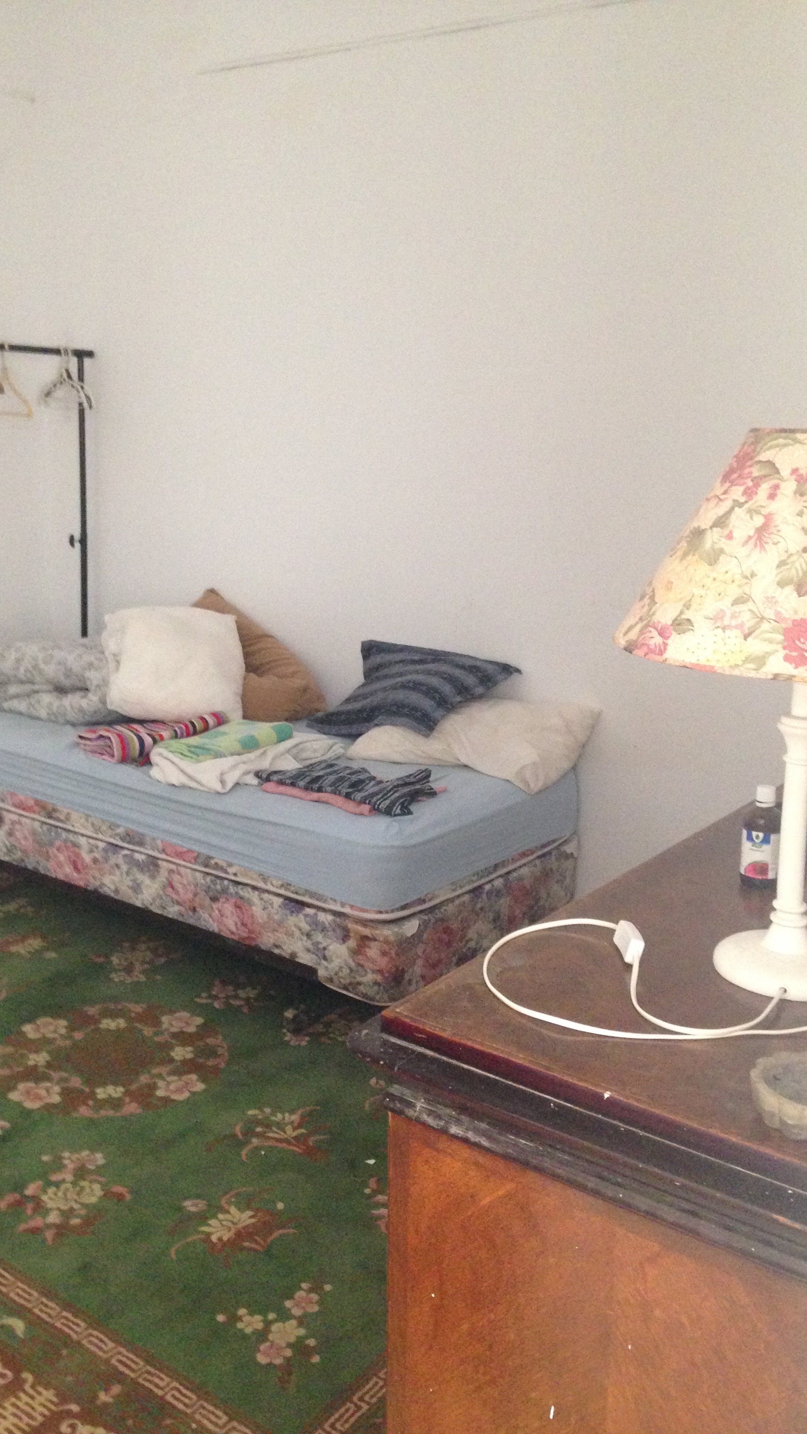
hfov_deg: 32.8
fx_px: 1369
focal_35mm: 36
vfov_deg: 55.3
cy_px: 717
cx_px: 378
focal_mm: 4.12
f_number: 2.4
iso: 400
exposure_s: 1/20
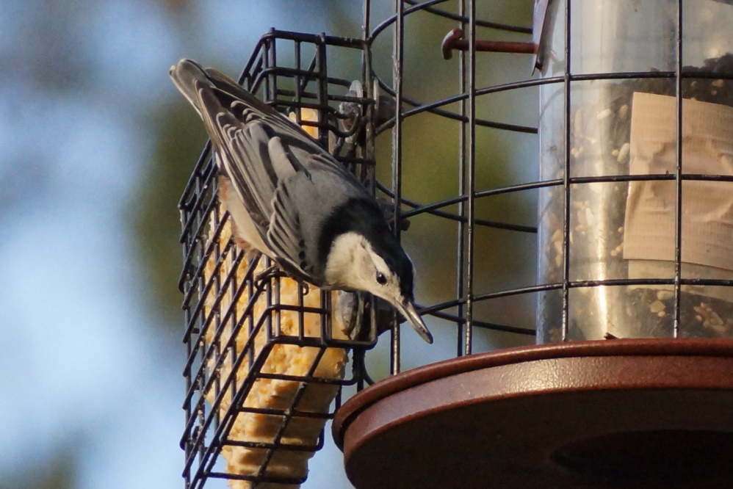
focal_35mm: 375
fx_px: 7637
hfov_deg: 5.5
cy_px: 244
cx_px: 366
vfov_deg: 3.7
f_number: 6.3
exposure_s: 1/400
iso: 1250
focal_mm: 250
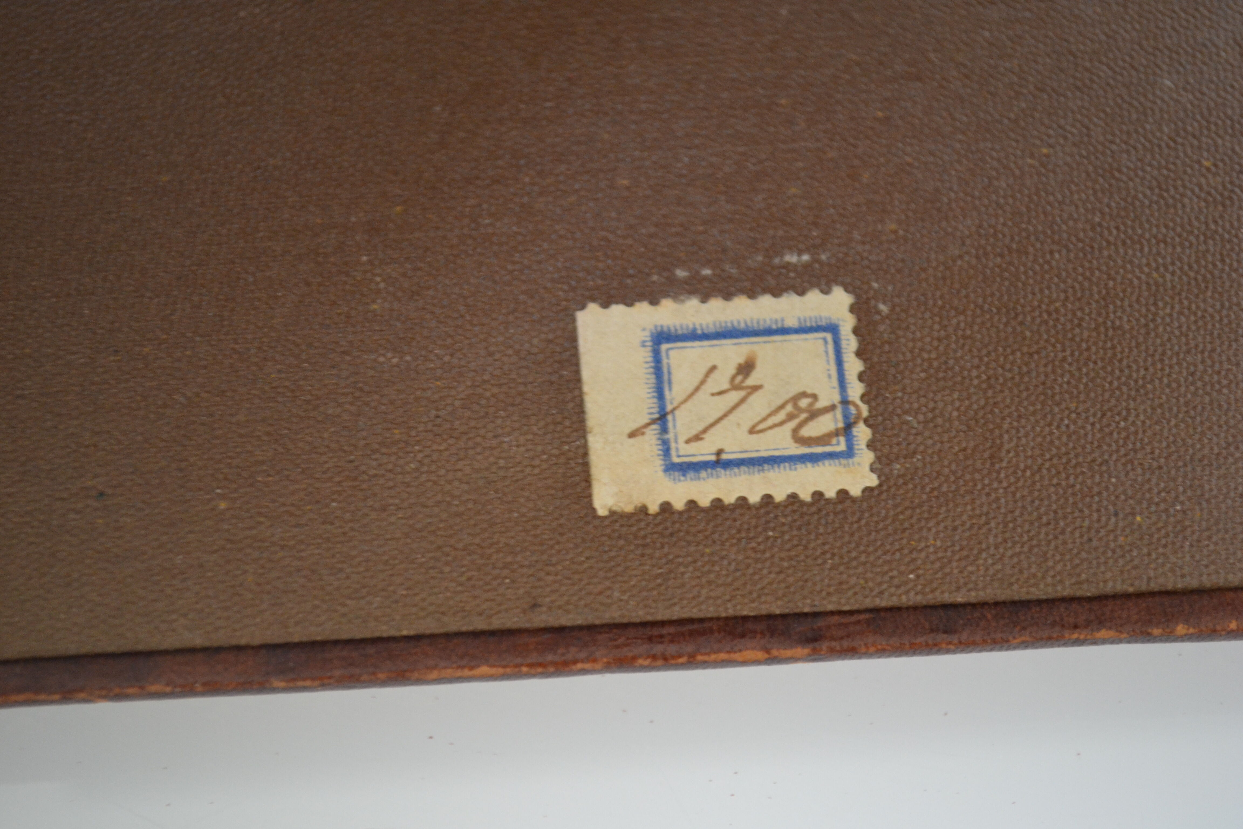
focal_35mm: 82
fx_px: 2848
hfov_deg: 24.6
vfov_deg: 16.6
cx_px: 622
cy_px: 414
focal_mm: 55
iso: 1400
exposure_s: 1/15
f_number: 5.6
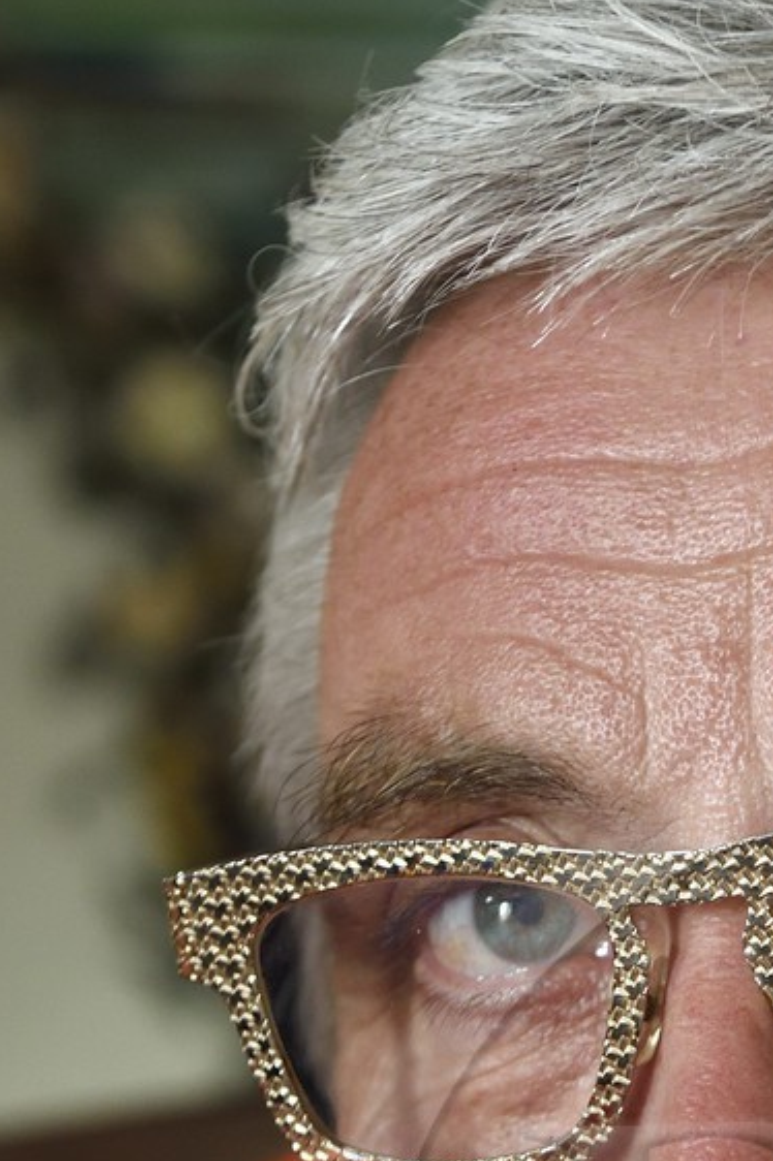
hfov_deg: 8.2
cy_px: 1380
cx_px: 946
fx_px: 5321
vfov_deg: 12.2
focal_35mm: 165
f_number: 4.5
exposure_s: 1/60
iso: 1600
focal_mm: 58
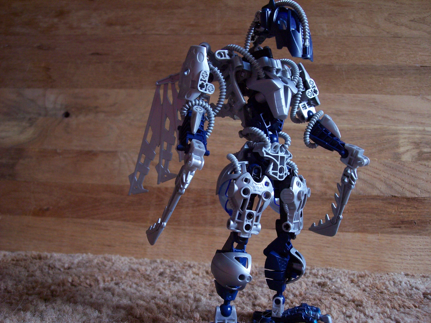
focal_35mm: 39
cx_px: 216
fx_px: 486
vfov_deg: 36.8
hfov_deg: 47.9
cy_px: 162
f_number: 3.4
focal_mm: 8
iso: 200
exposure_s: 1/8
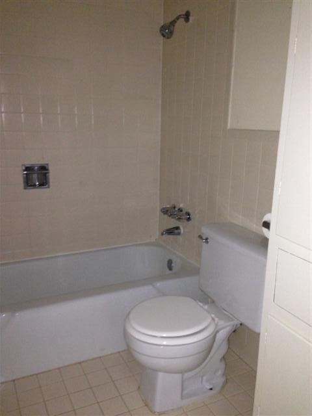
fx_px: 397
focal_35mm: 33
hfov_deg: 42.9
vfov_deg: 55.4
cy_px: 208
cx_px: 156
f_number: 2.4
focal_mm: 4.13
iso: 250
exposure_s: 1/16
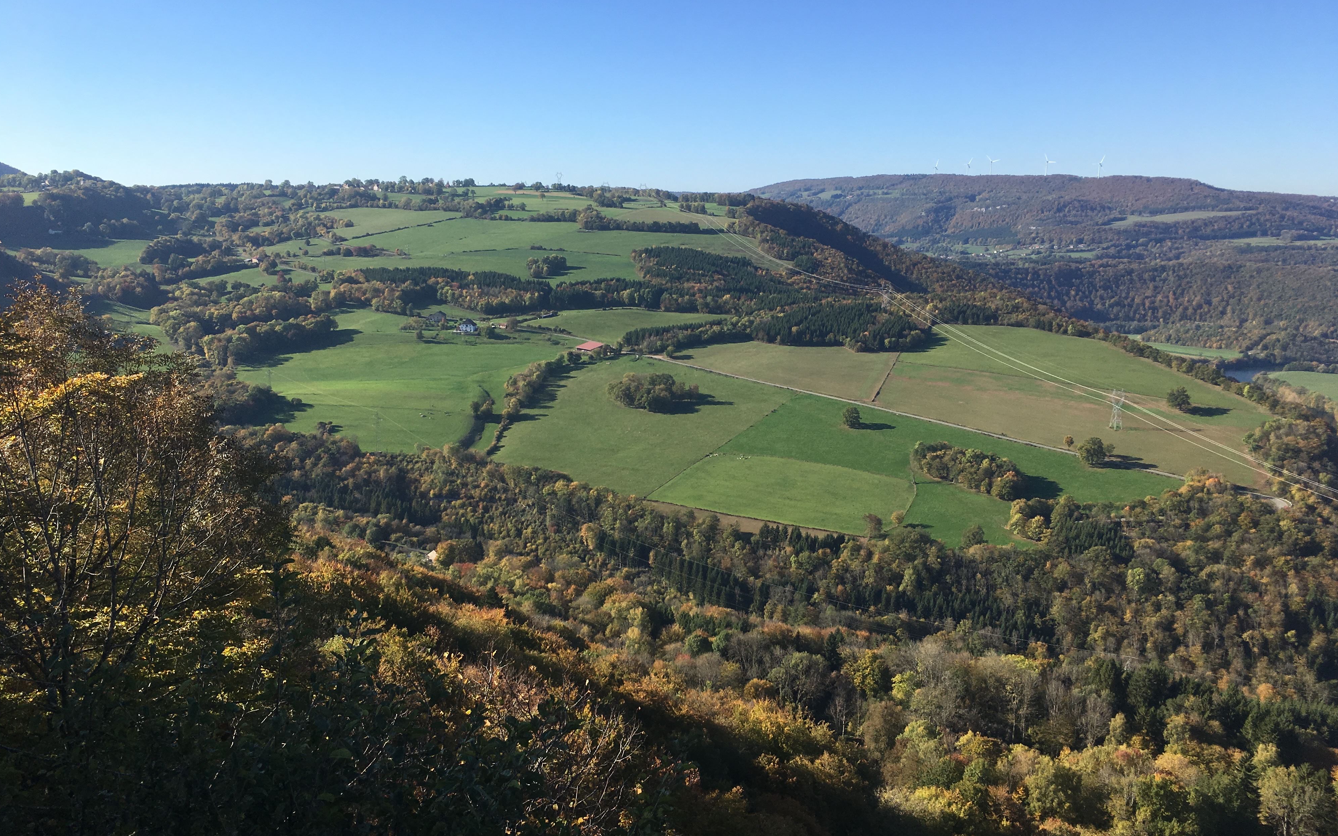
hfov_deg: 61.2
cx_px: 670
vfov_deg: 40.6
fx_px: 1130
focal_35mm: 31
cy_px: 423
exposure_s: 1/1304
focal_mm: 4.15
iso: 25
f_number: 2.2
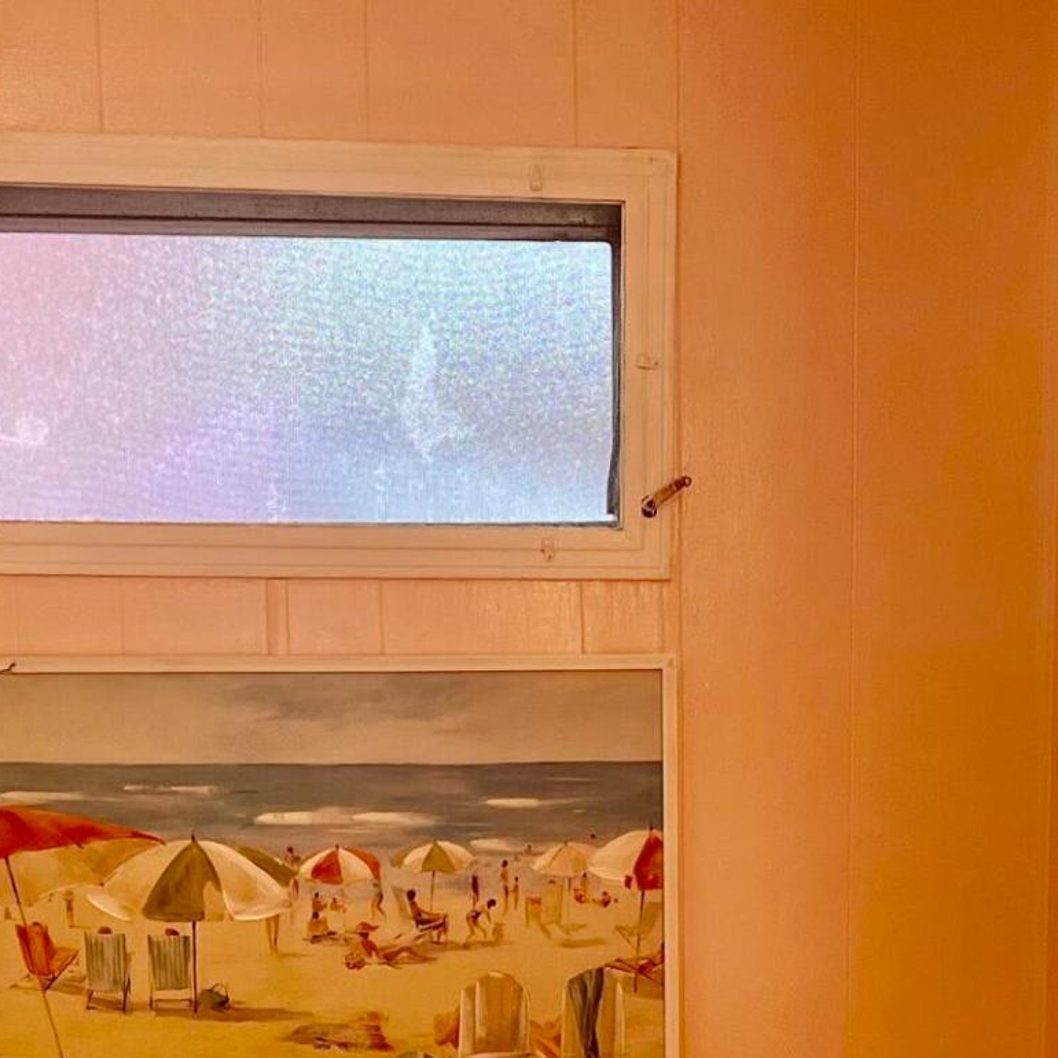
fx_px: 2974
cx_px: 653
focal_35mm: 86
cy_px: 1165
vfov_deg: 19.3
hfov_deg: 20.1
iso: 64
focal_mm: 5.7
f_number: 1.5
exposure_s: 1/120
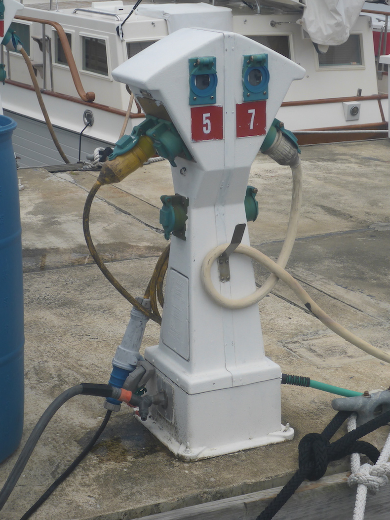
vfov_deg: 25.7
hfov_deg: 19.4
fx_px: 1141
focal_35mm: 76
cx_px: 195
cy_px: 260
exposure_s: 1/500
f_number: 5.4
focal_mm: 12.6
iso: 100
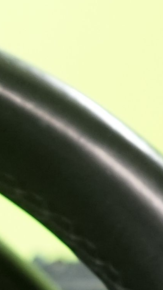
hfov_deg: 4.6
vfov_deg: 7.9
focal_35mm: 251
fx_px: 1927
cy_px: 732
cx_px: -356
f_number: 5
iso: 1600
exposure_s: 1/20
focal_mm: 30
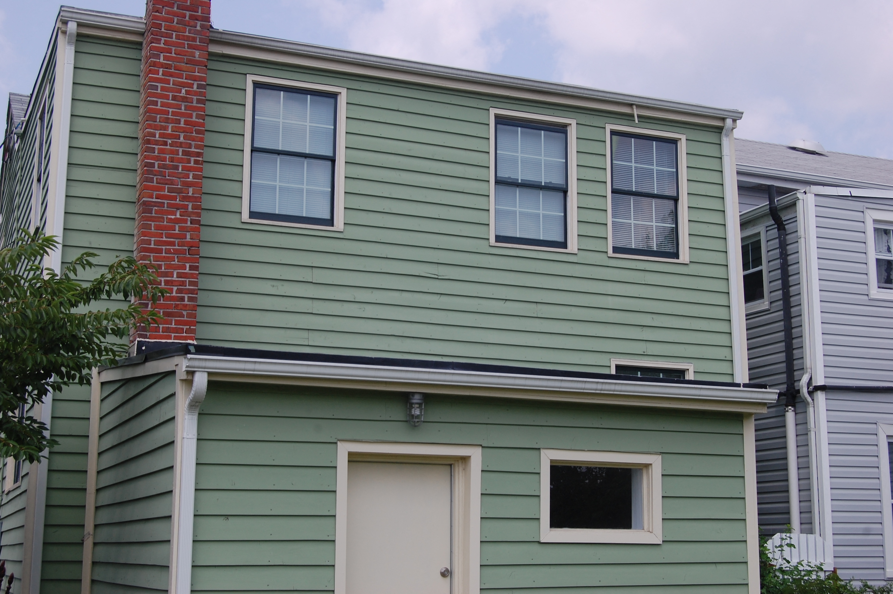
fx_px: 1301
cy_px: 297
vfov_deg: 25.7
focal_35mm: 52
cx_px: 446
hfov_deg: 37.9
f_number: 9
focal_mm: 35
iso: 200
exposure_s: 1/320
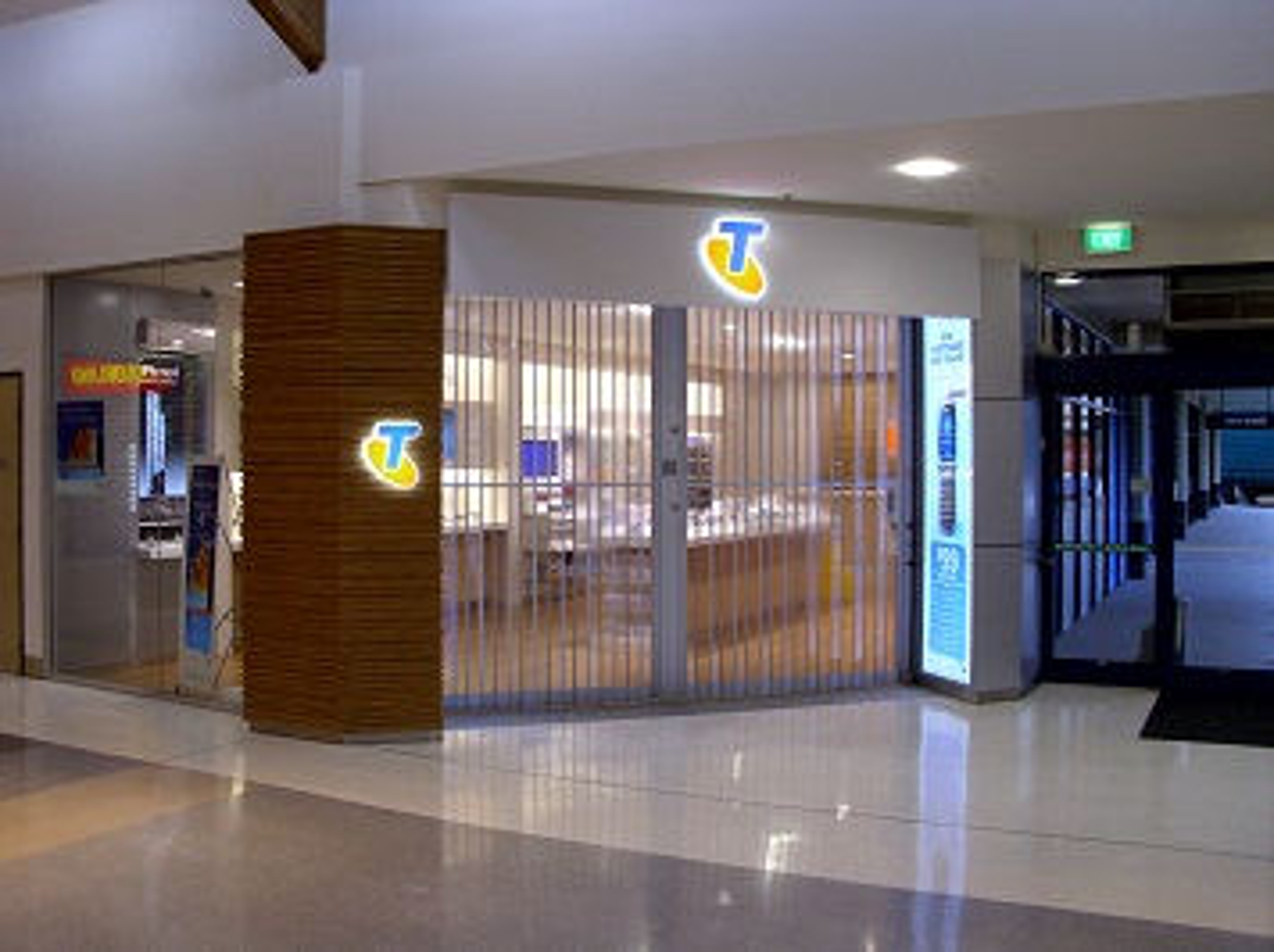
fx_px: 1286
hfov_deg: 52.7
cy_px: 476
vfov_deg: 40.6
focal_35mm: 35
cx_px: 637
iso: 200
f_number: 3
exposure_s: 1/60
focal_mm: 6.2
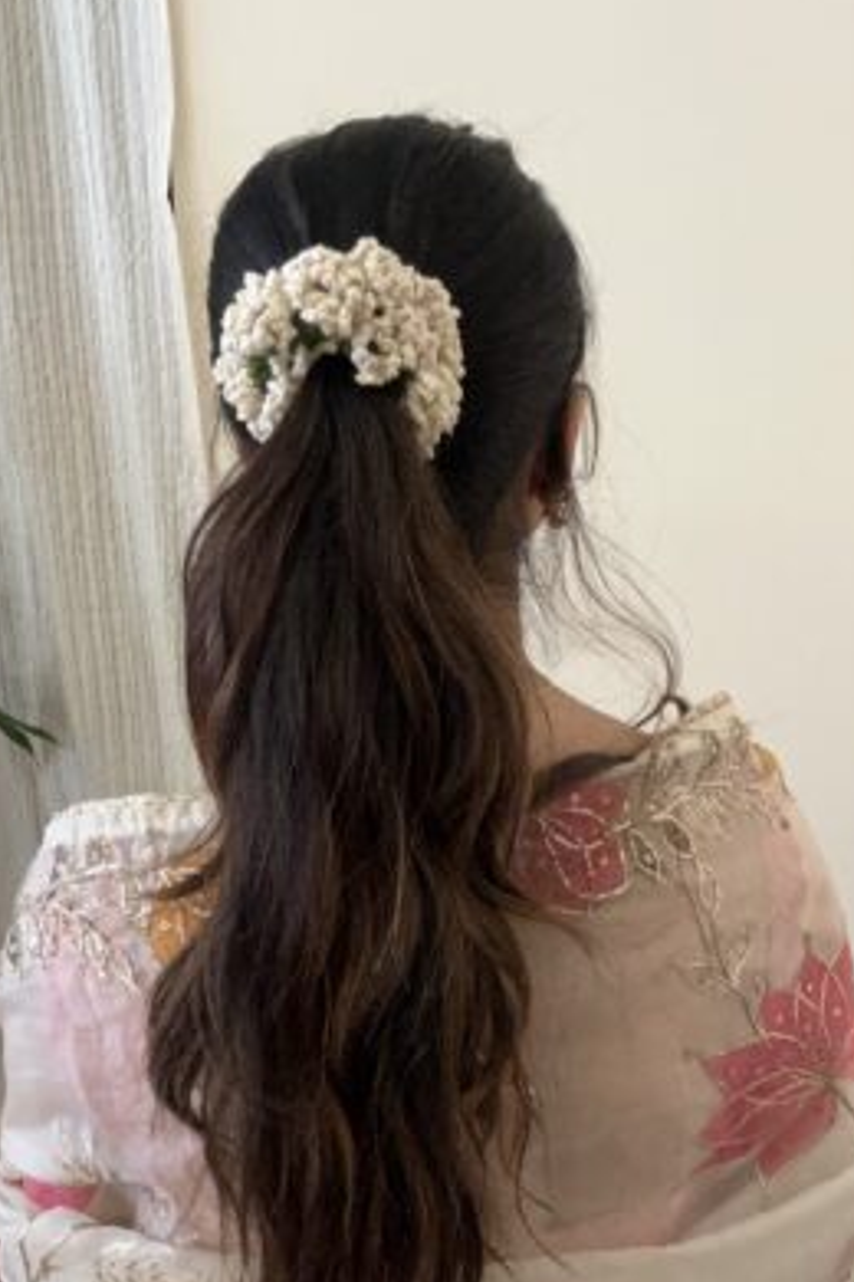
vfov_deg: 58.7
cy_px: 634
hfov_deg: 41.1
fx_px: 1139
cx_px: 450
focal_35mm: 32
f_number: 1.9
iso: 250
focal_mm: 2.69
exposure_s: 1/33
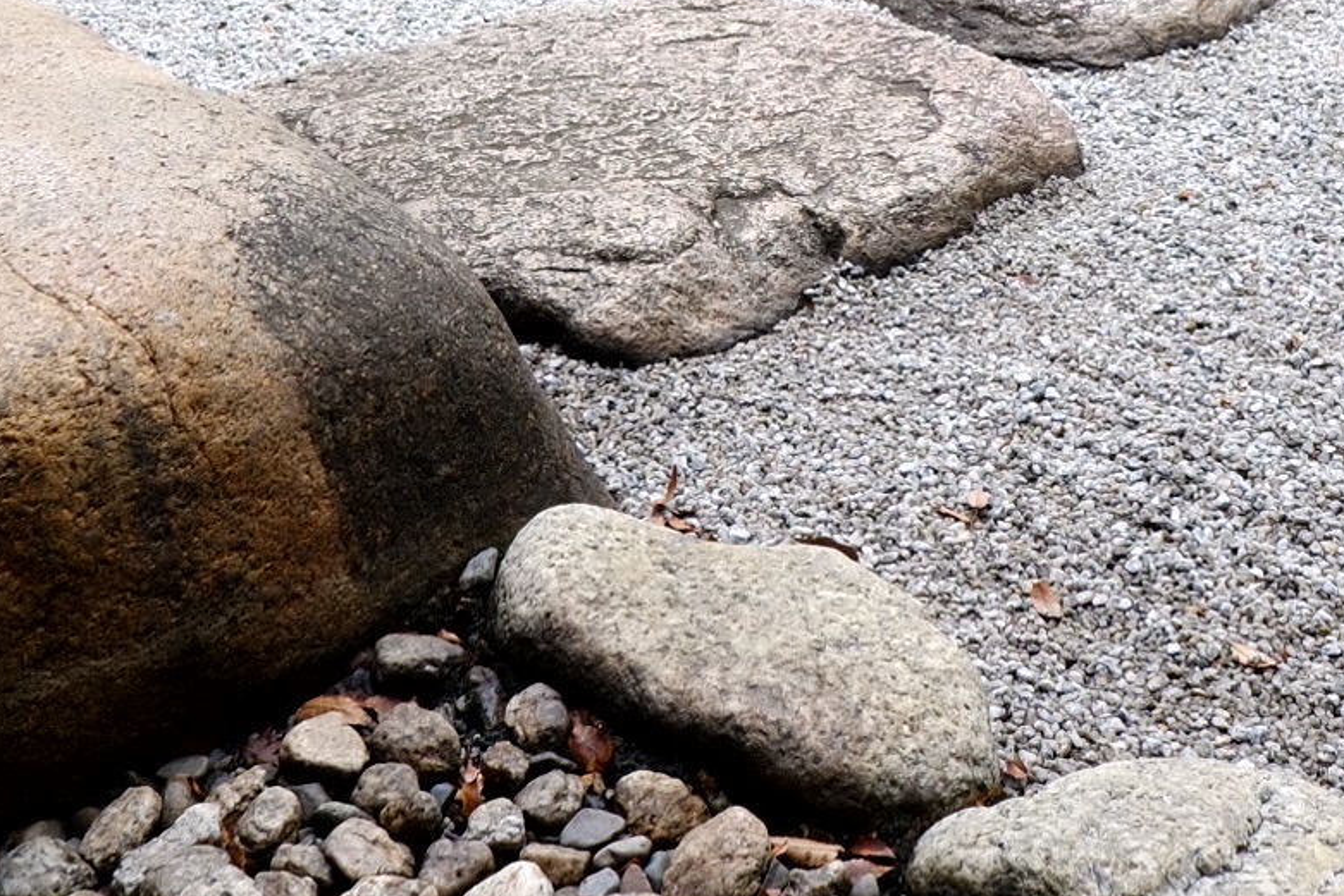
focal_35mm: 59
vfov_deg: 20.3
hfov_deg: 33.9
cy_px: -380
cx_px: 761
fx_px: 2203
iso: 125
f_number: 3.5
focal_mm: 8
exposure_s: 1/75
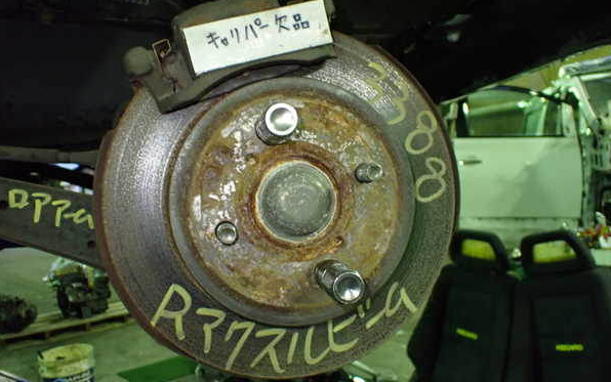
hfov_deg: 59.6
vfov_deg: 39.5
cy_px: 186
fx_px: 533
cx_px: 306
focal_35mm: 32
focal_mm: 5.4
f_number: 2.3
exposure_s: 1/50
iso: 800
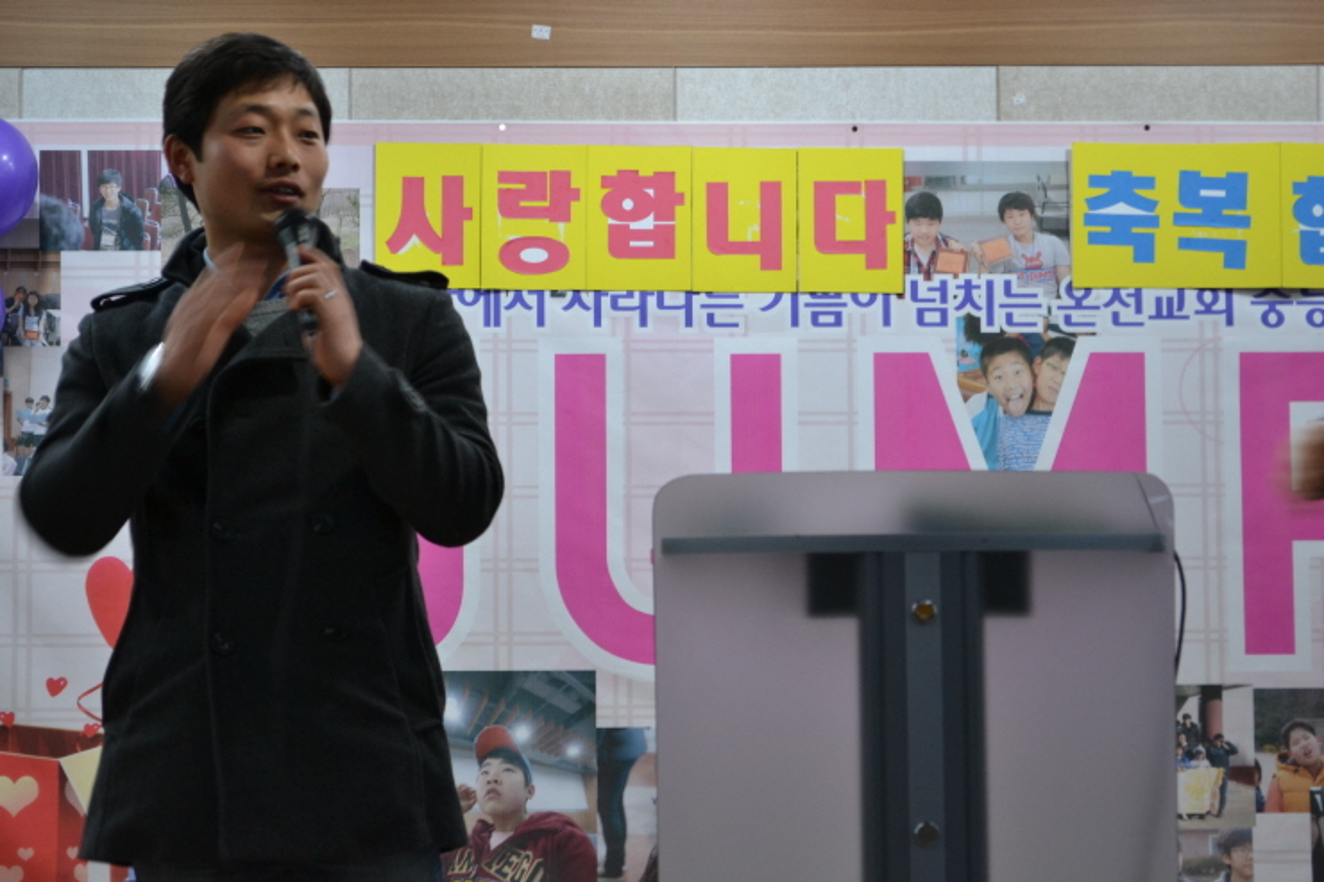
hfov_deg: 24.6
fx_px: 3033
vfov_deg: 16.5
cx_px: 662
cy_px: 441
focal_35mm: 82
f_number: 5.6
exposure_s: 1/15
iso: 450
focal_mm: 55
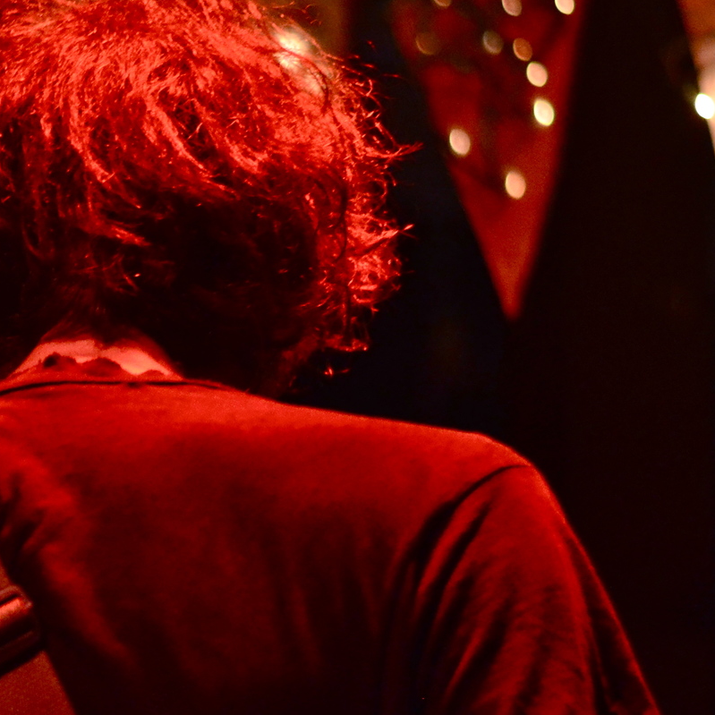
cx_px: -241
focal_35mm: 199
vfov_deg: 8.8
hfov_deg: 8.7
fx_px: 4650
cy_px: 489
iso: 1600
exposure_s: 1/80
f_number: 1.8
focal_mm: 50
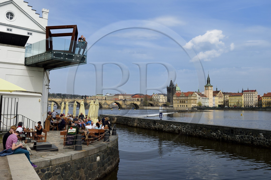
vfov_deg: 41.1
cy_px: 90
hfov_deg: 58.7
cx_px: 136
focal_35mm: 32
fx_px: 241
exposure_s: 1/250
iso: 200
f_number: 14
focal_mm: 32
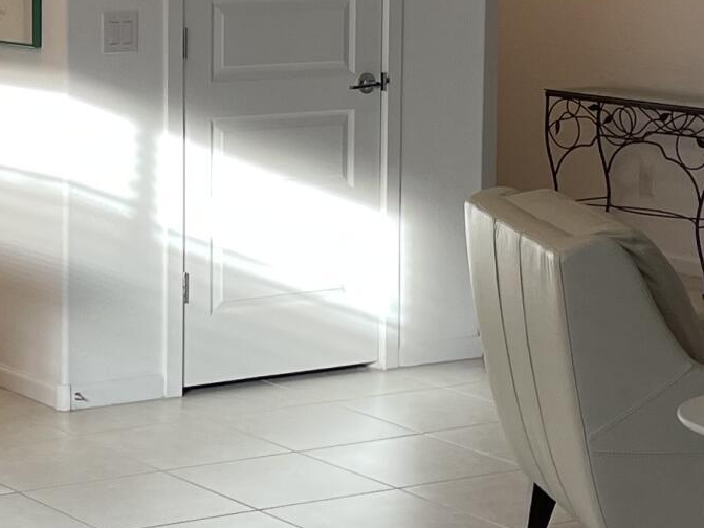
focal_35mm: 116
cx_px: 66
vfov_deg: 12.7
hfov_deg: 16.7
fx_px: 2359
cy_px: 160
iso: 100
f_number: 1.6
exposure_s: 1/120
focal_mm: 4.2
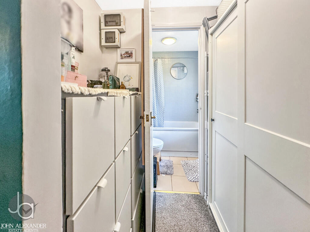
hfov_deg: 102.1
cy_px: 116
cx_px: 155
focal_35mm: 14
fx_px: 125
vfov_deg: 85.7
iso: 160
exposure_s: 1/50
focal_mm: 2.22
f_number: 2.2
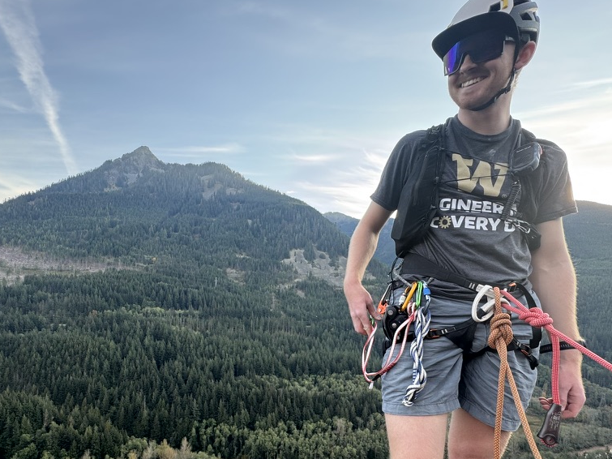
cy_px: 296
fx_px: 336
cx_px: 268
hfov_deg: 84.3
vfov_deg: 67.3
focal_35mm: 19
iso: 40
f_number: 2.2
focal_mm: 2.22
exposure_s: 1/104
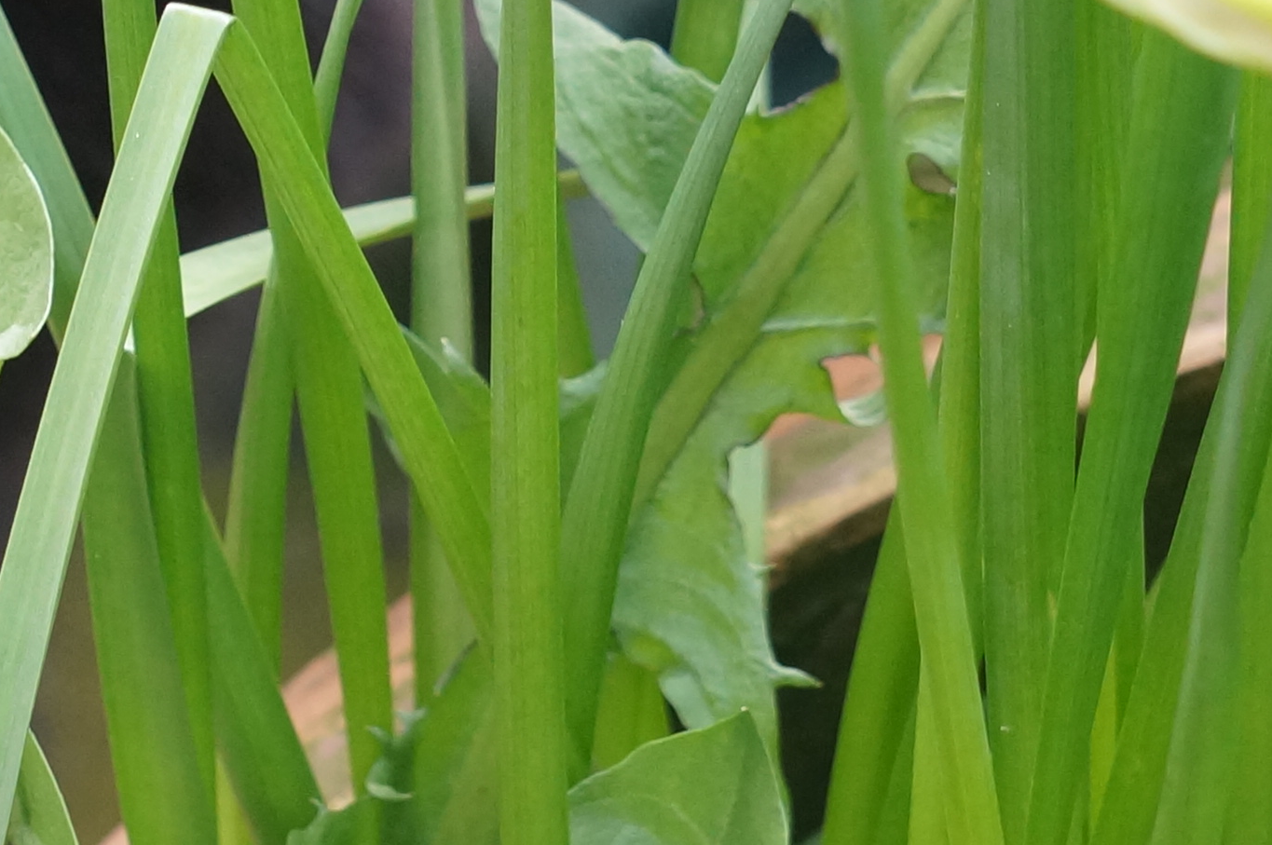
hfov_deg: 5.1
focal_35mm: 405
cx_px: -53
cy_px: -511
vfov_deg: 3.4
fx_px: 14287
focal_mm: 75
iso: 1000
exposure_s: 1/125
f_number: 6.3
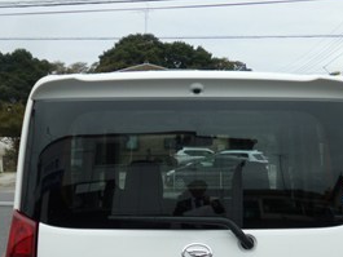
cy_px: 238
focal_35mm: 58
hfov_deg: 33.1
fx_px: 575
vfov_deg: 24.4
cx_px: 206
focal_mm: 4.3
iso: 100
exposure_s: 1/800
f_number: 2.8
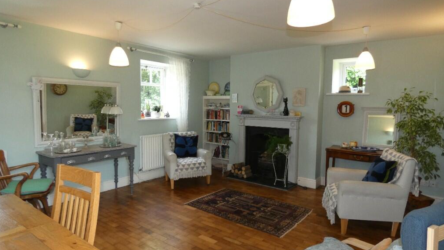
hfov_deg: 81.2
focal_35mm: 22
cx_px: 222
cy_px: 128
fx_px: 259
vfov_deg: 51.5
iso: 200
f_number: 2.8
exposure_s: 1/60
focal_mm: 3.6
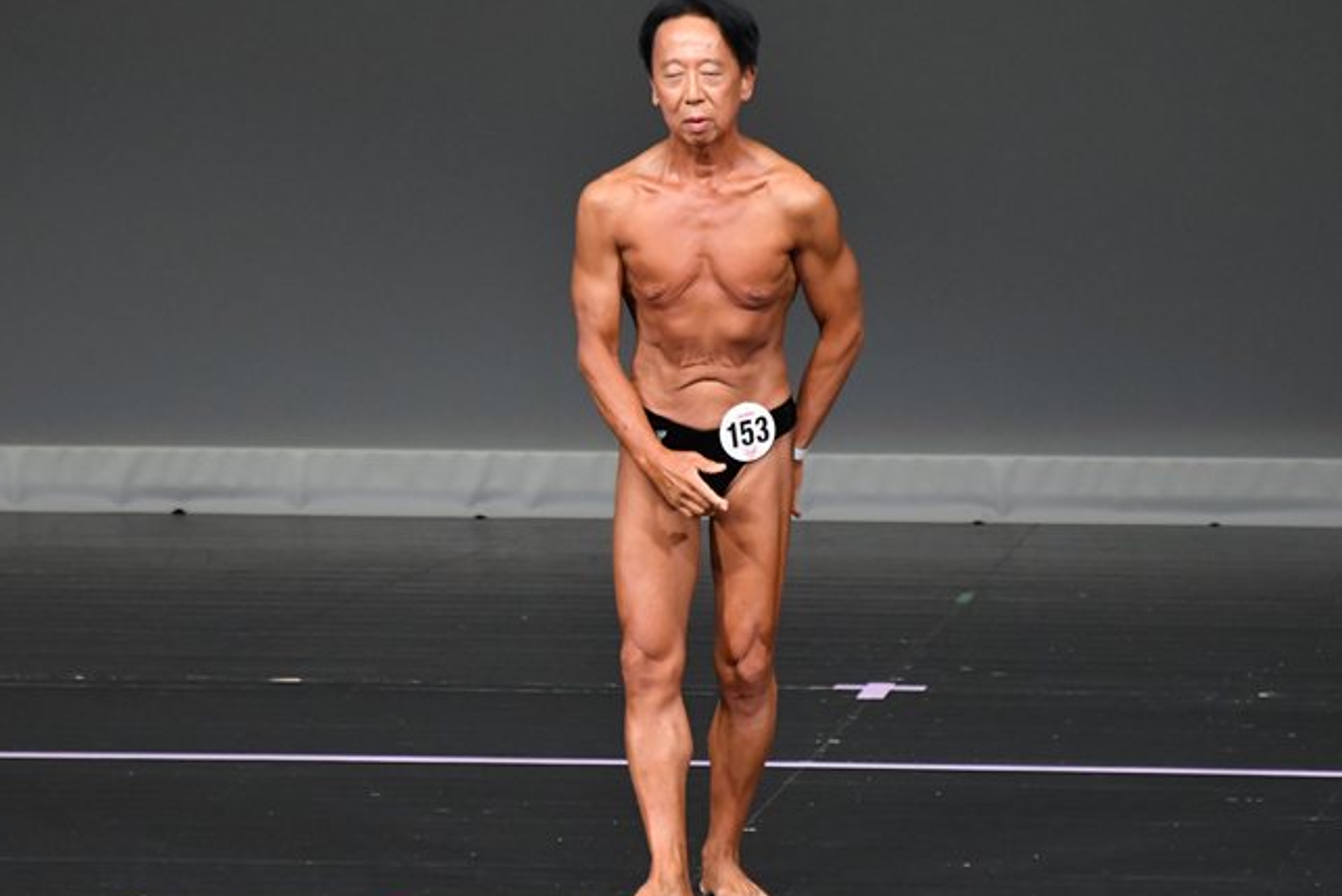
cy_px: 487
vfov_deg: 2.5
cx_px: 621
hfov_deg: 3.8
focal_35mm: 542
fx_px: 20208
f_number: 5.6
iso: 4000
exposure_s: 1/400
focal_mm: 300
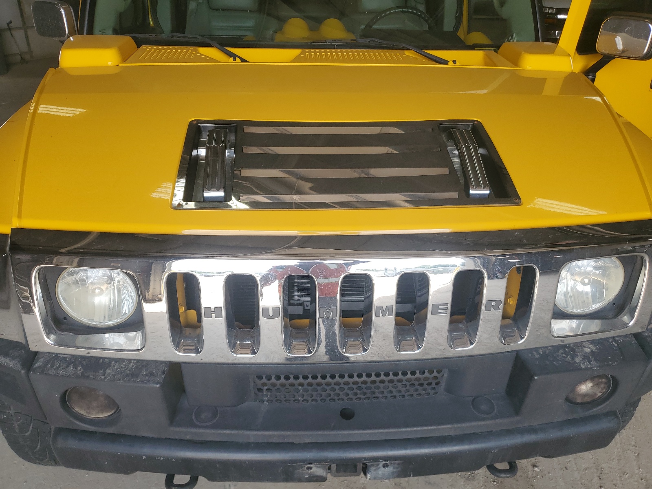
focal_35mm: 26
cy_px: 244
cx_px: 326
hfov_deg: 67.3
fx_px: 490
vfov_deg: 53.1
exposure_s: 1/370
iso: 50
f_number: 1.5
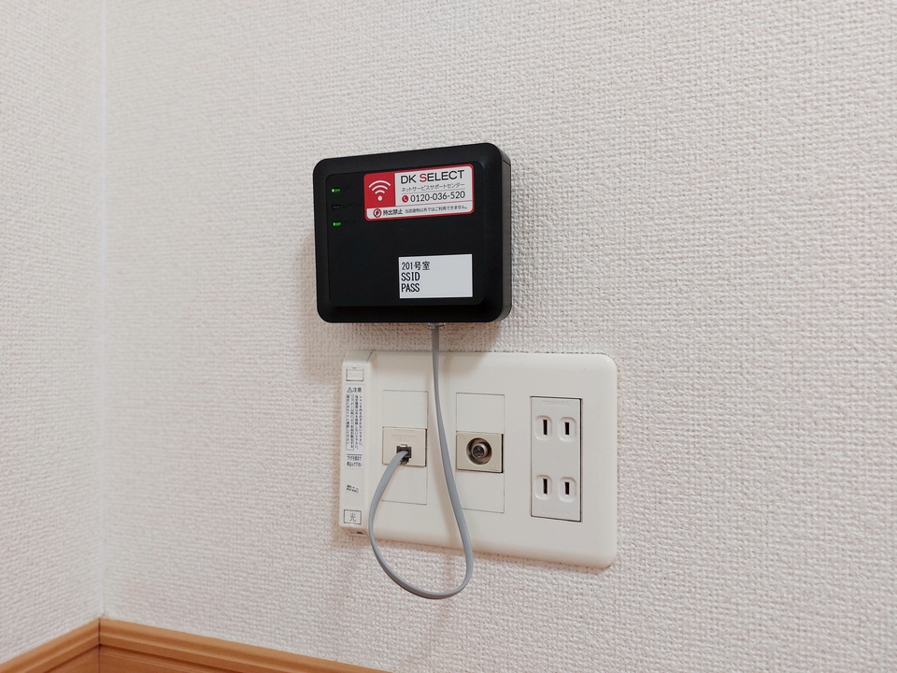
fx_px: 622
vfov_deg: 56.8
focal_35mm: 24
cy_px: 336
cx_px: 448
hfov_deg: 71.6
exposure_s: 1/24
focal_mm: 5.23
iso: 100
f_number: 1.8
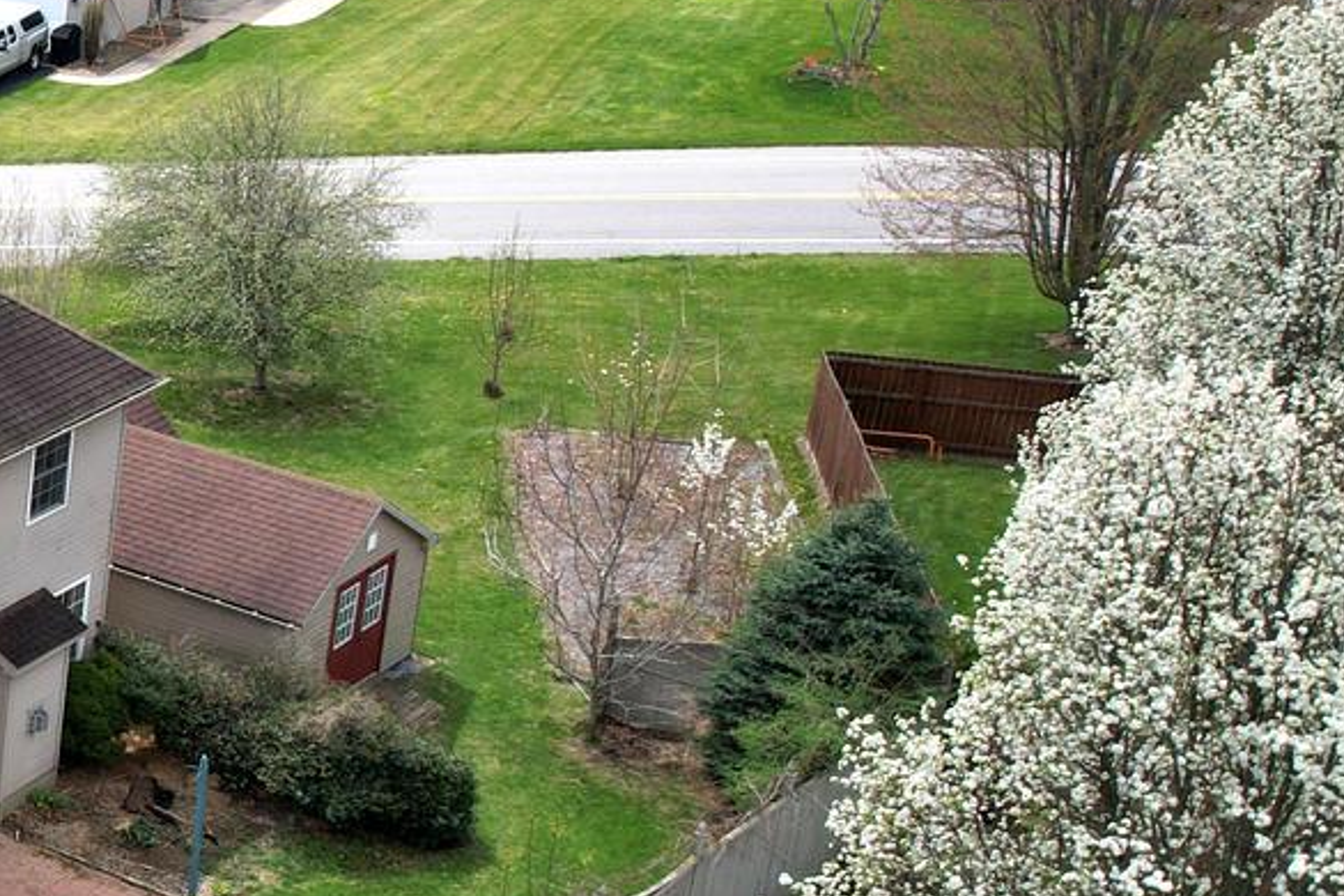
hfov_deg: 22.3
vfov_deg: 17.7
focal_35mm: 77
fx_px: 2874
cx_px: -590
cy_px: 468
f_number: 2.8
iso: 130
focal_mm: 8.38
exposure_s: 1/1500
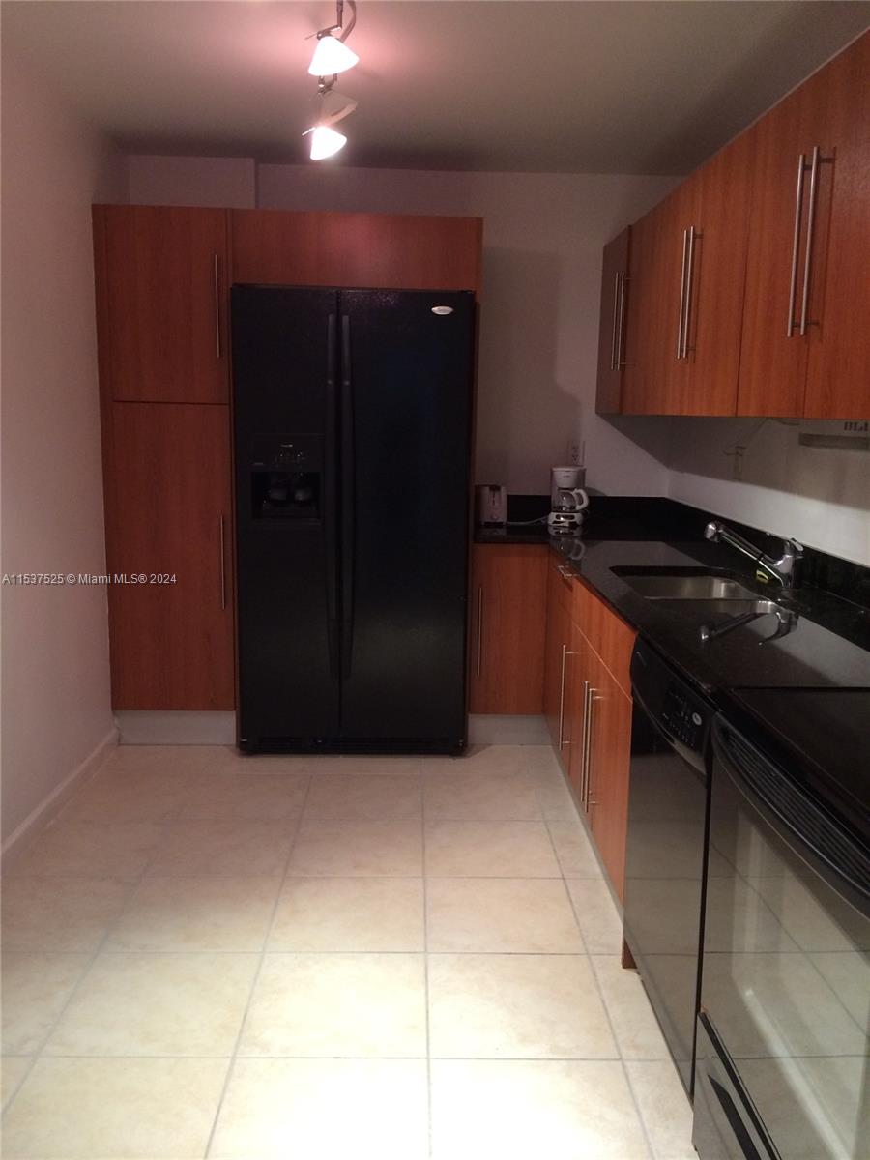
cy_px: 580
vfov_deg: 60.0
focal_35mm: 30
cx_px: 435
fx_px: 1005
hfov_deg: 46.8
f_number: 2.2
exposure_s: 1/30
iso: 160
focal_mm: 4.12
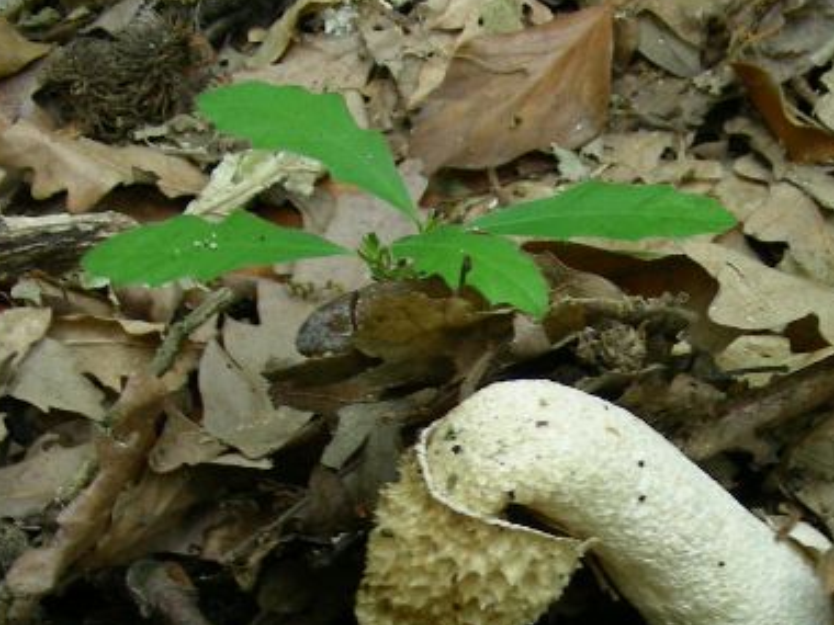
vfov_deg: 18.1
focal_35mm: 80
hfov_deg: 23.9
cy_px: 577
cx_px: 709
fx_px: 1927
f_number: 3.5
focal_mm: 6.3
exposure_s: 1/10.3
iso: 50
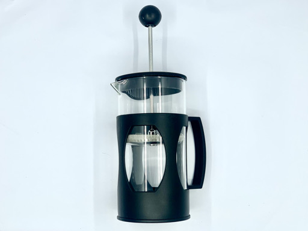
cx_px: 154
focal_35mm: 52
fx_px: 463
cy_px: 116
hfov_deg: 36.8
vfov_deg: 28.0
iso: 16
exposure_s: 1/252
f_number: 2.4
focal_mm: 6
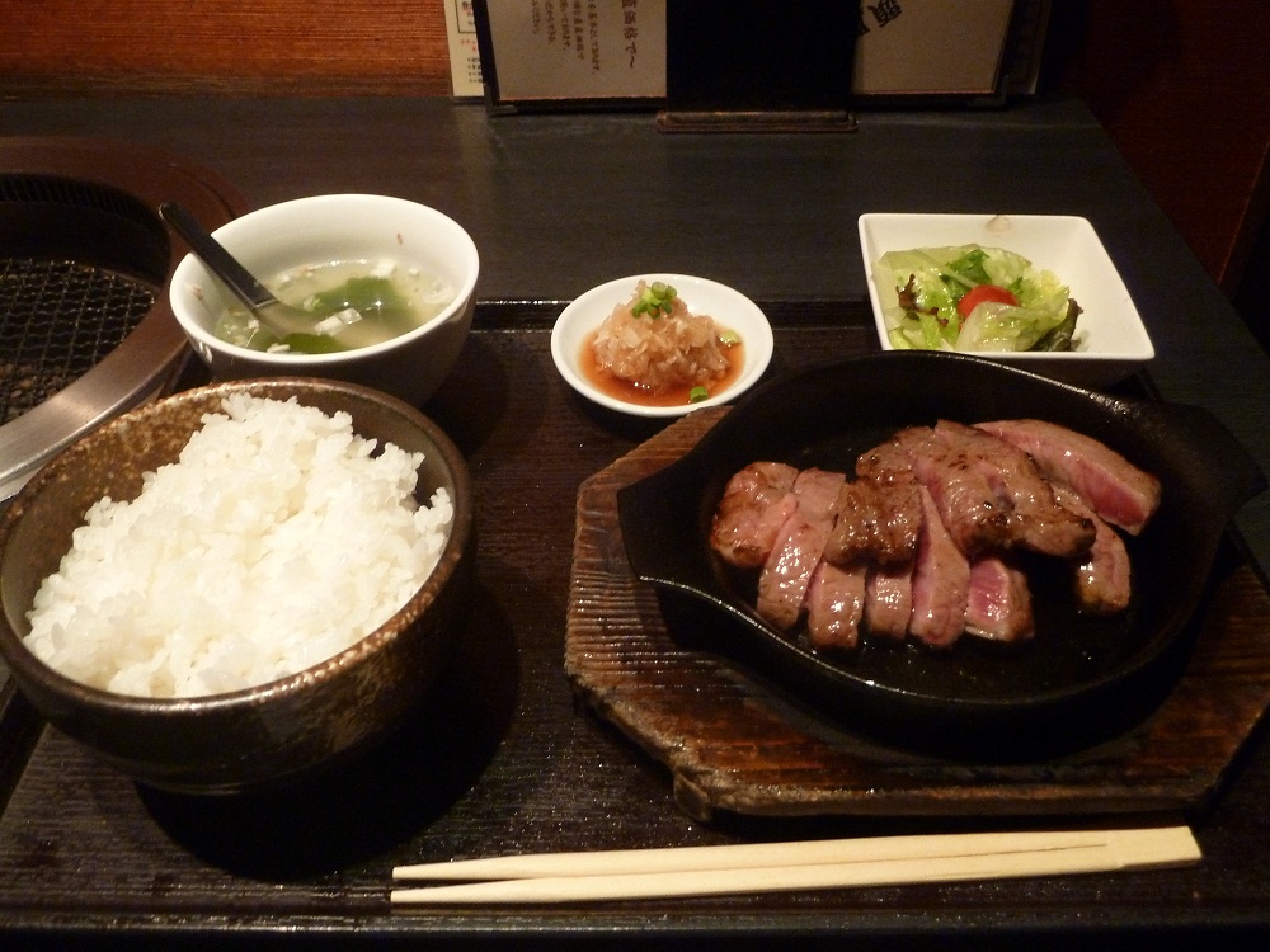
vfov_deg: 48.2
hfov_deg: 61.7
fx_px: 1064
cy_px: 476
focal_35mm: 29
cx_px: 635
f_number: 3.4
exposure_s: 1/6
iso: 400
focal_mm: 4.7
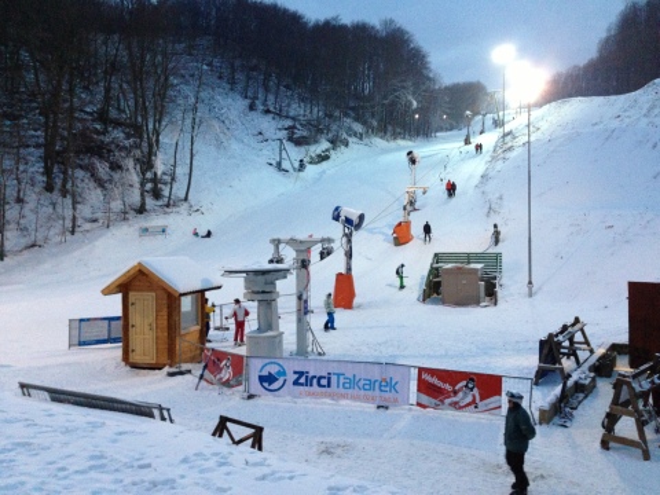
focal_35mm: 33
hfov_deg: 55.4
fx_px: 629
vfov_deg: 42.9
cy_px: 248
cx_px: 330
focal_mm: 4.13
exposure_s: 1/20
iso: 320
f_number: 2.4
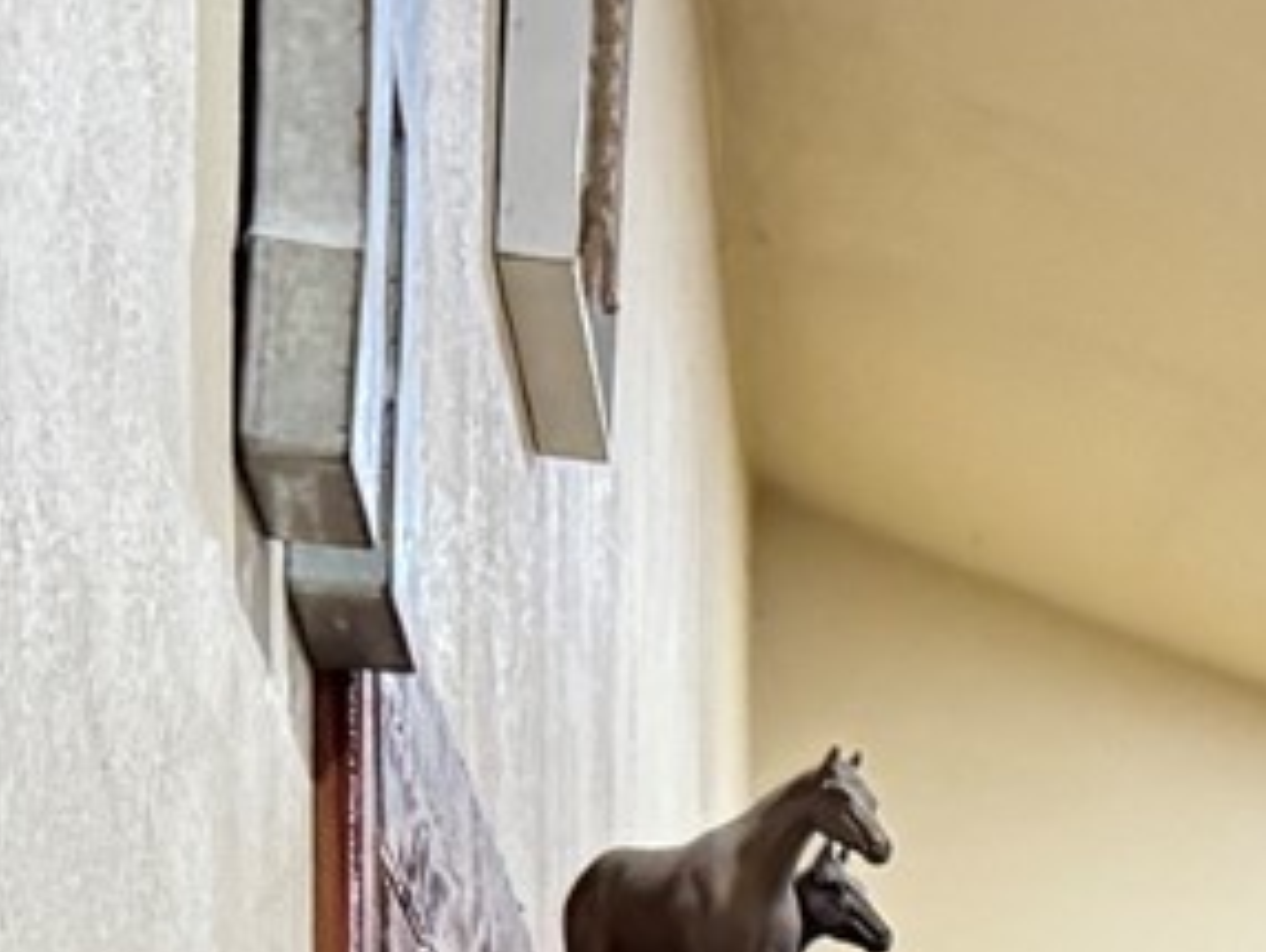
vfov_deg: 8.2
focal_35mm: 161
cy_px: 2617
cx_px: 1983
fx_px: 5893
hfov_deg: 11.7
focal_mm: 6.76
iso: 500
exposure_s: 1/60
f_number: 1.78
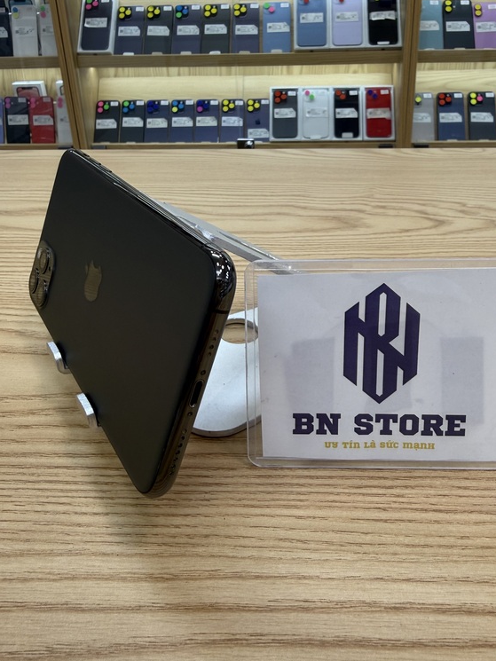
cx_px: 268
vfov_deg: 61.2
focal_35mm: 29
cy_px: 271
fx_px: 554
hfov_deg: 48.2
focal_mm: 2.22
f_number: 2.2
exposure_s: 1/120
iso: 64
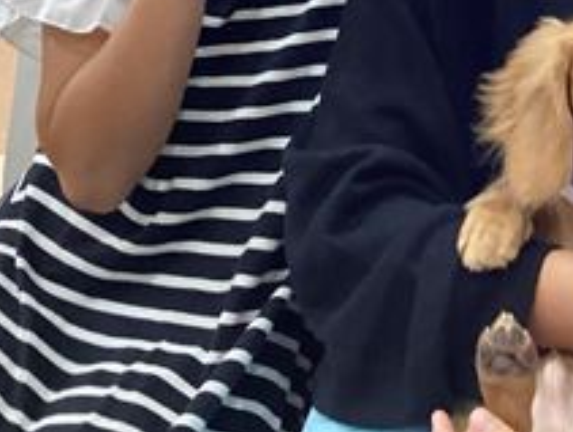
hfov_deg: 21.9
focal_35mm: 88
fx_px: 1459
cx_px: 481
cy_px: -174
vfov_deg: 15.7
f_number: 2.4
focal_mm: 3.3
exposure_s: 1/60
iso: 200
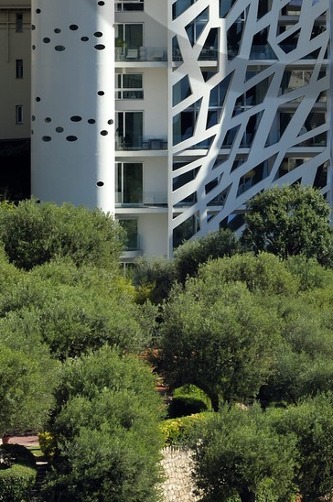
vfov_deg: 6.3
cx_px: 298
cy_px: -188
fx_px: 4548
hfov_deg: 4.2
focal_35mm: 327
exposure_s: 1/200
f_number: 13
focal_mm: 112
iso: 200
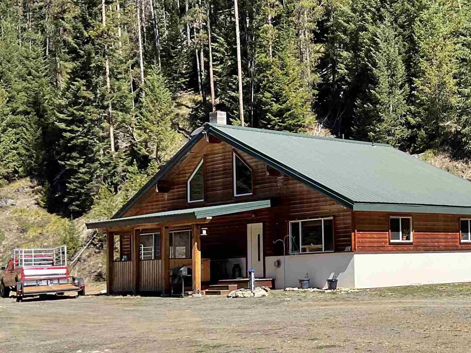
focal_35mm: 64
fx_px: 871
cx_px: 418
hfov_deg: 29.1
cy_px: 202
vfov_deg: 22.9
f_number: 1.8
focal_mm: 3
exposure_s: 1/1076
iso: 16
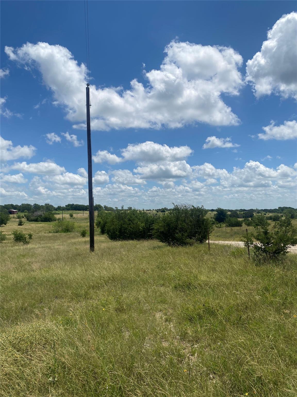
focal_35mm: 26
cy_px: 198
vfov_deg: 67.3
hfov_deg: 53.1
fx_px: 297
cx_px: 148
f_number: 1.8
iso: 32
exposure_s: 1/6410
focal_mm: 4.25
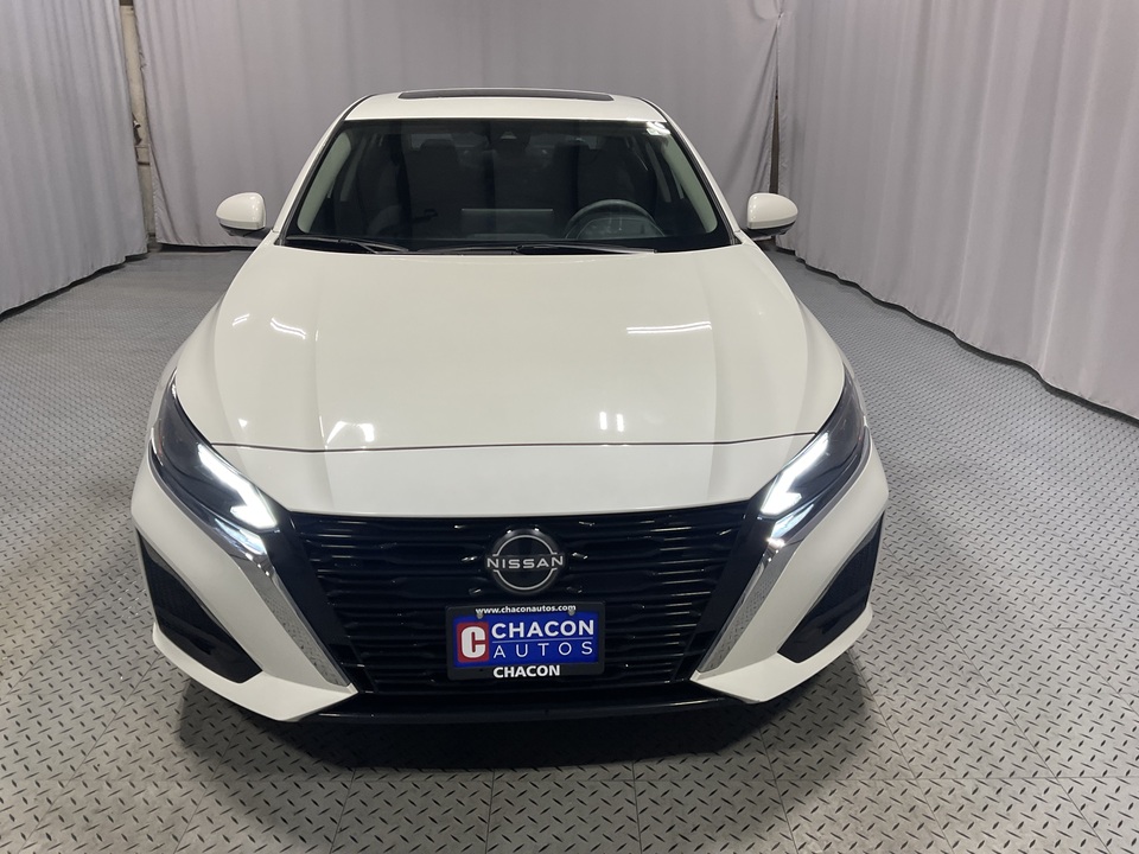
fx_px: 954
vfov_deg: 48.2
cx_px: 570
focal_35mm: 29
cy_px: 427
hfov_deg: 61.7
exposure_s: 1/120
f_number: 1.8
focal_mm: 3
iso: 40
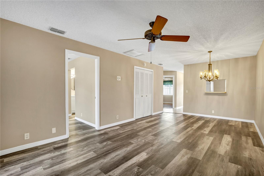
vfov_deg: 77.3
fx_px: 110
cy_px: 88
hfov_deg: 100.4
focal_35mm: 15
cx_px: 132
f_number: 10
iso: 200
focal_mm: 10
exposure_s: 1/3.33
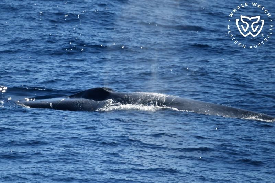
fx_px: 4582
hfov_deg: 3.4
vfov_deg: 2.3
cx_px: 138
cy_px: 92
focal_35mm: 600
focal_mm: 600
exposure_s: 1/8000
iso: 800
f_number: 6.3
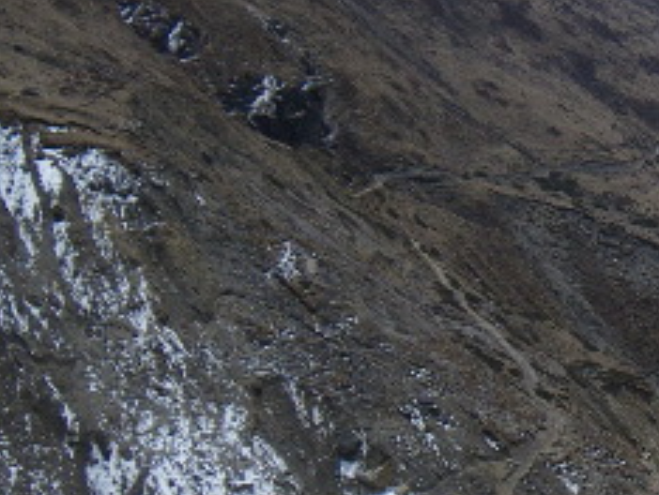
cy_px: 262
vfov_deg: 14.5
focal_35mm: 102
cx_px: 849
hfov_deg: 18.0
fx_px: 1944
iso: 50
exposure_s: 1/640
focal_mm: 5
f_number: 4.2
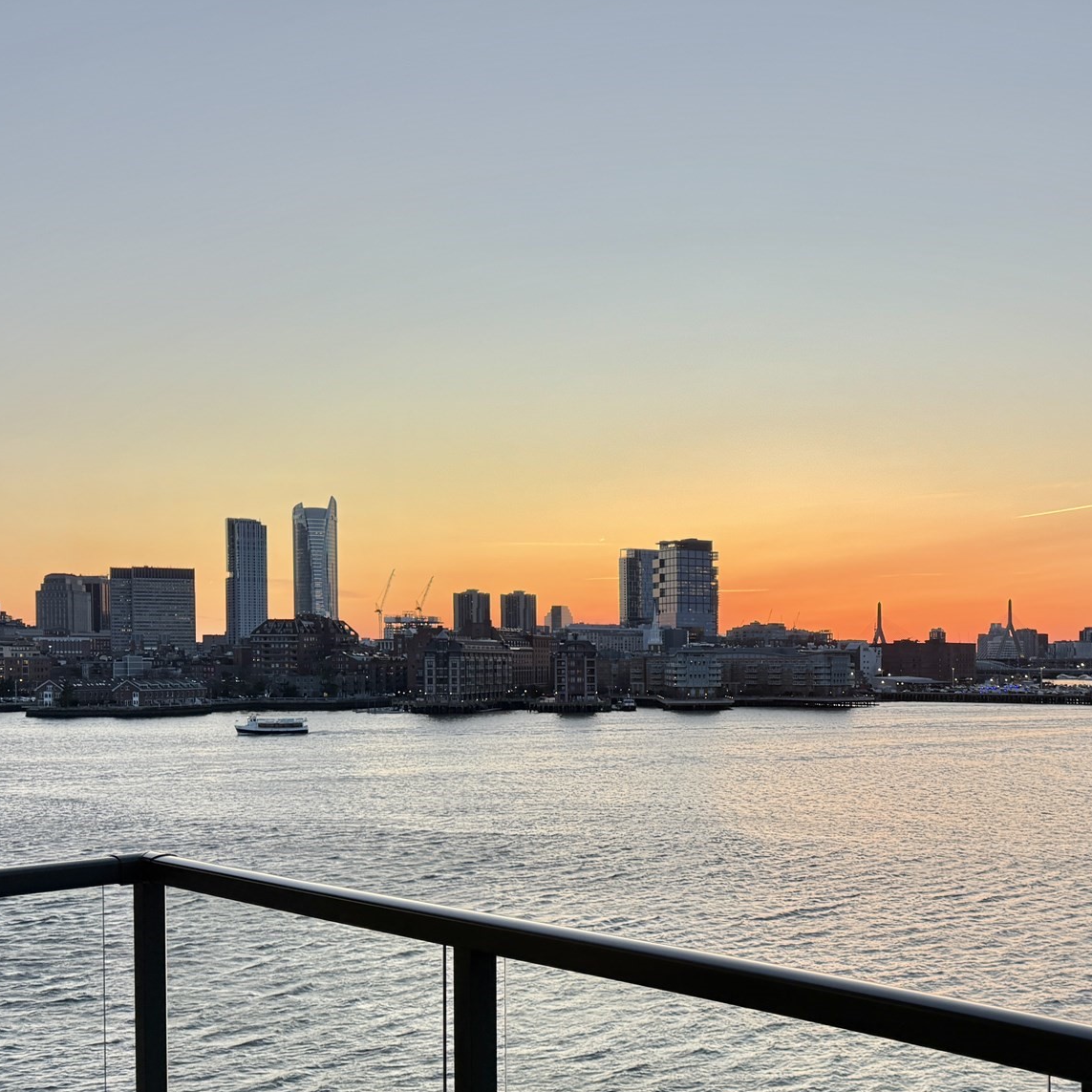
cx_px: 876
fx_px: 1356
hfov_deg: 41.9
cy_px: 685
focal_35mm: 38
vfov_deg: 43.5
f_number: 1.78
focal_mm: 6.76
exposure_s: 1/197
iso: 125
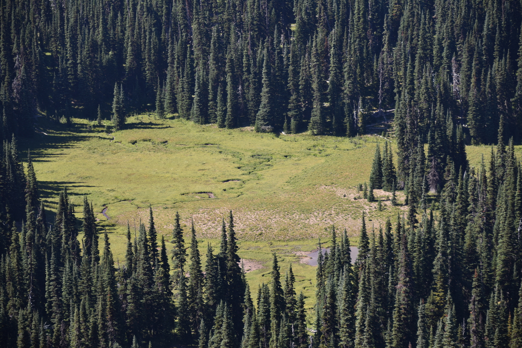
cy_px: 174
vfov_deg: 11.0
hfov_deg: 16.4
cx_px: 261
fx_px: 1813
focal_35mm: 125
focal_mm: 125
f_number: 5.6
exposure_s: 1/250
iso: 125
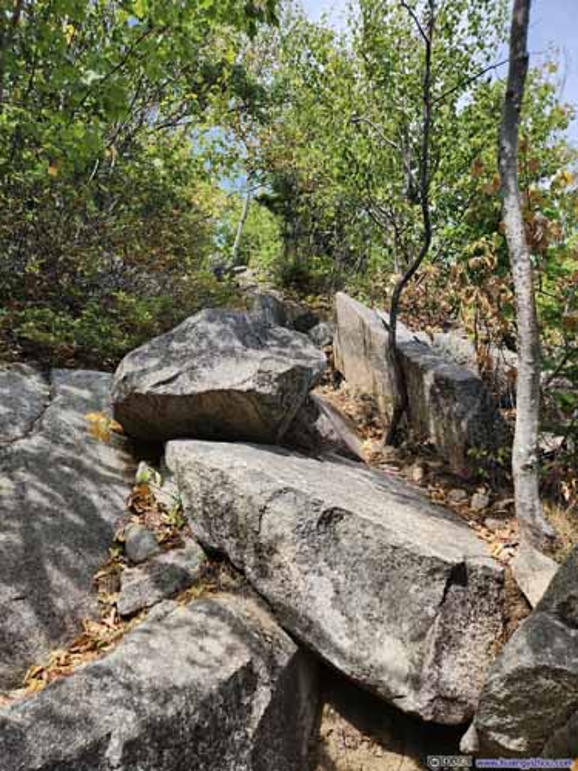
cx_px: 289
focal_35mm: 23
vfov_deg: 73.9
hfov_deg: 58.9
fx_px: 512
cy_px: 386
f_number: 1.8
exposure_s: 1/600
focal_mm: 5.4
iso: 20
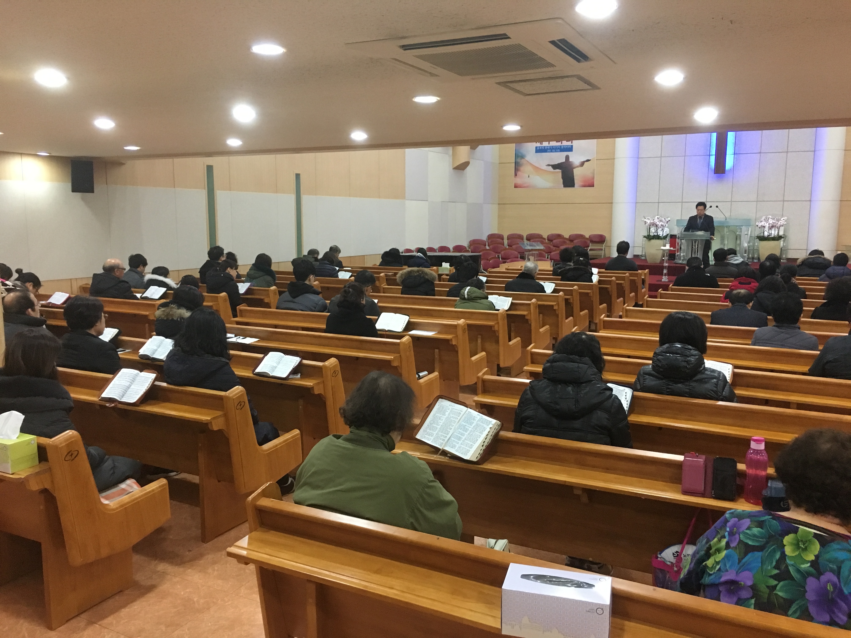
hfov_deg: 61.7
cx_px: 426
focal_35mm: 29
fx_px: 713
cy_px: 319
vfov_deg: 48.2
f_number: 2.2
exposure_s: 1/30
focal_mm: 4.15
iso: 200
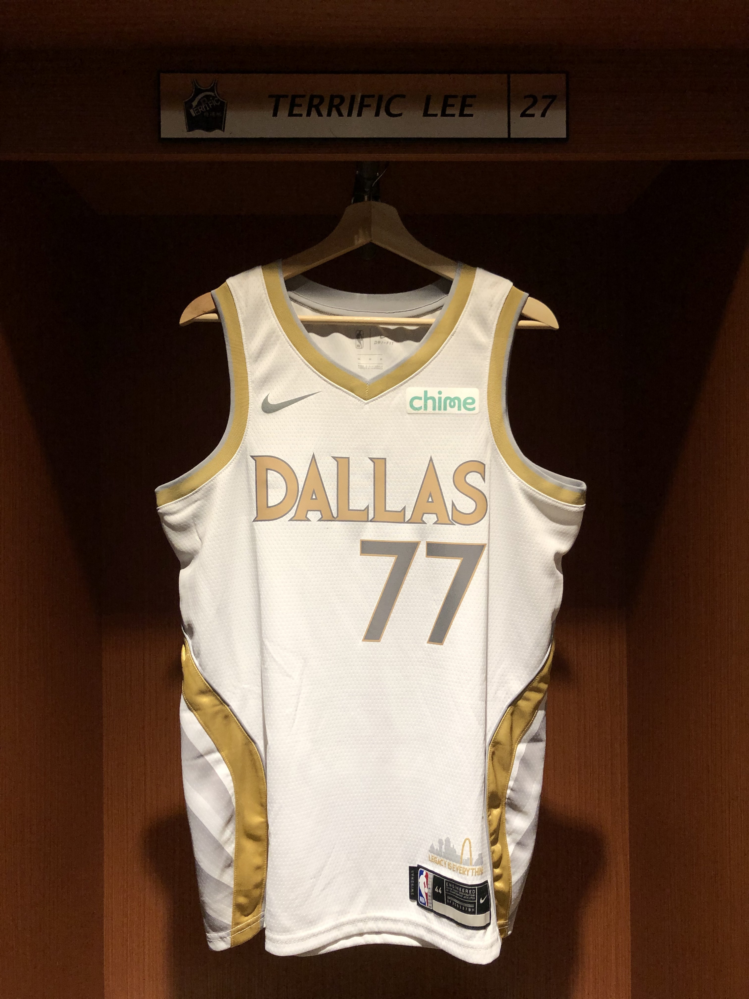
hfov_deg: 49.7
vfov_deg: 63.4
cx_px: 374
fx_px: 808
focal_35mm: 28
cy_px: 500
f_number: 1.8
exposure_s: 1/40
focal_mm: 3.99
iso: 25
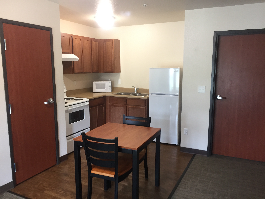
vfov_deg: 48.2
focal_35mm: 29
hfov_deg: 61.7
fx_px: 222
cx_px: 132
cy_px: 100
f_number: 2.2
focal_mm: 4.15
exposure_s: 1/30
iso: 100
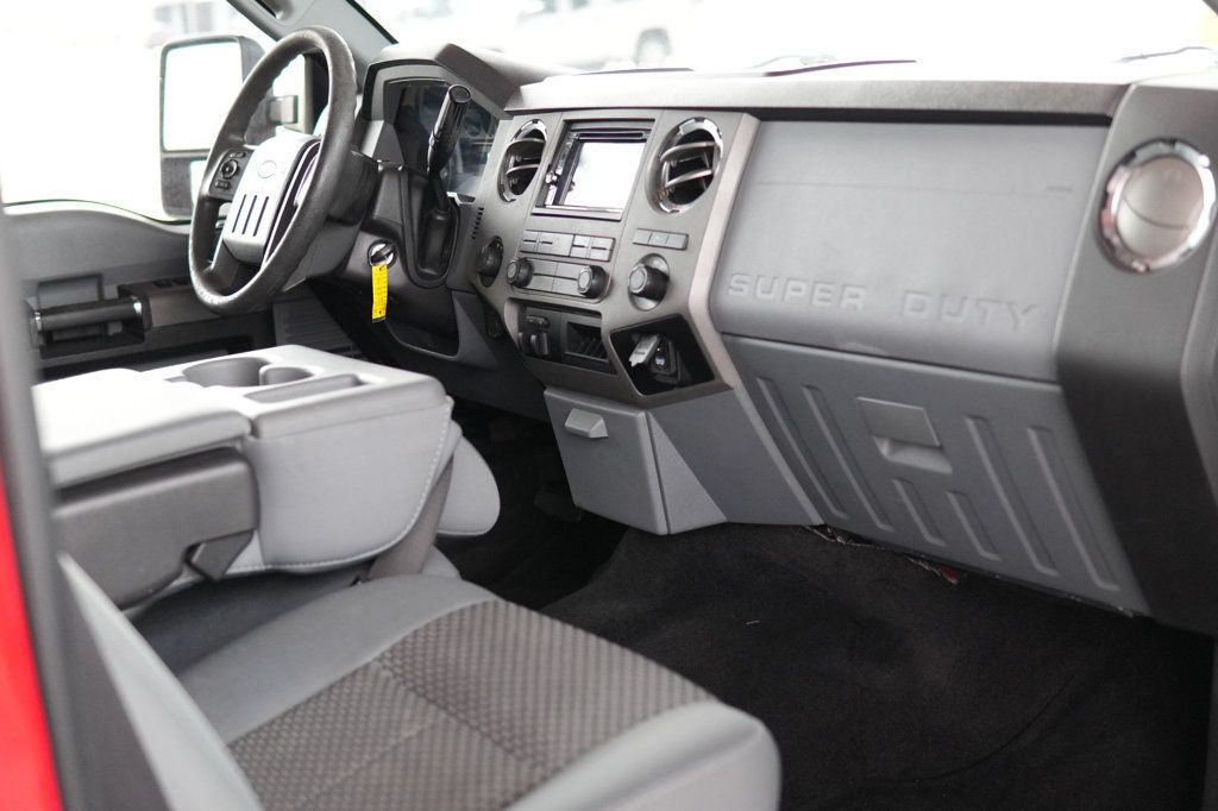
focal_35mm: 45
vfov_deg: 29.8
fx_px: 1522
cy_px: 406
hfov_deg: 43.6
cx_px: 609
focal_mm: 30
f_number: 2
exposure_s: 1/160
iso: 2000
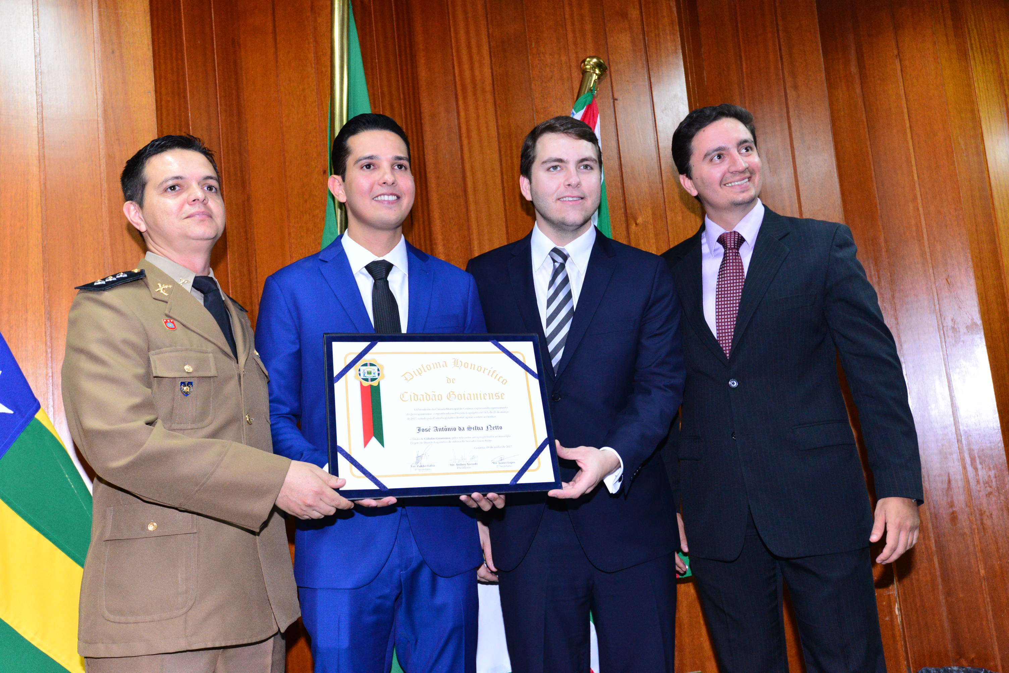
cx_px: 504
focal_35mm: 35
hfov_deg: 54.4
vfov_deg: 37.9
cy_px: 336
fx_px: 981
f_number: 5.6
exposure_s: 1/125
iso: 3200
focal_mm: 35
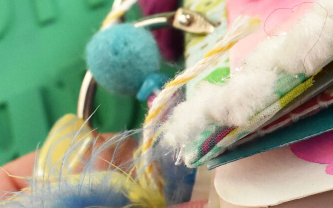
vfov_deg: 9.4
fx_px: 1270
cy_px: 79
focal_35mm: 140
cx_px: 486
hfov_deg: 14.1
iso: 1600
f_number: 7.1
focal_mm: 24
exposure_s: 1/1000
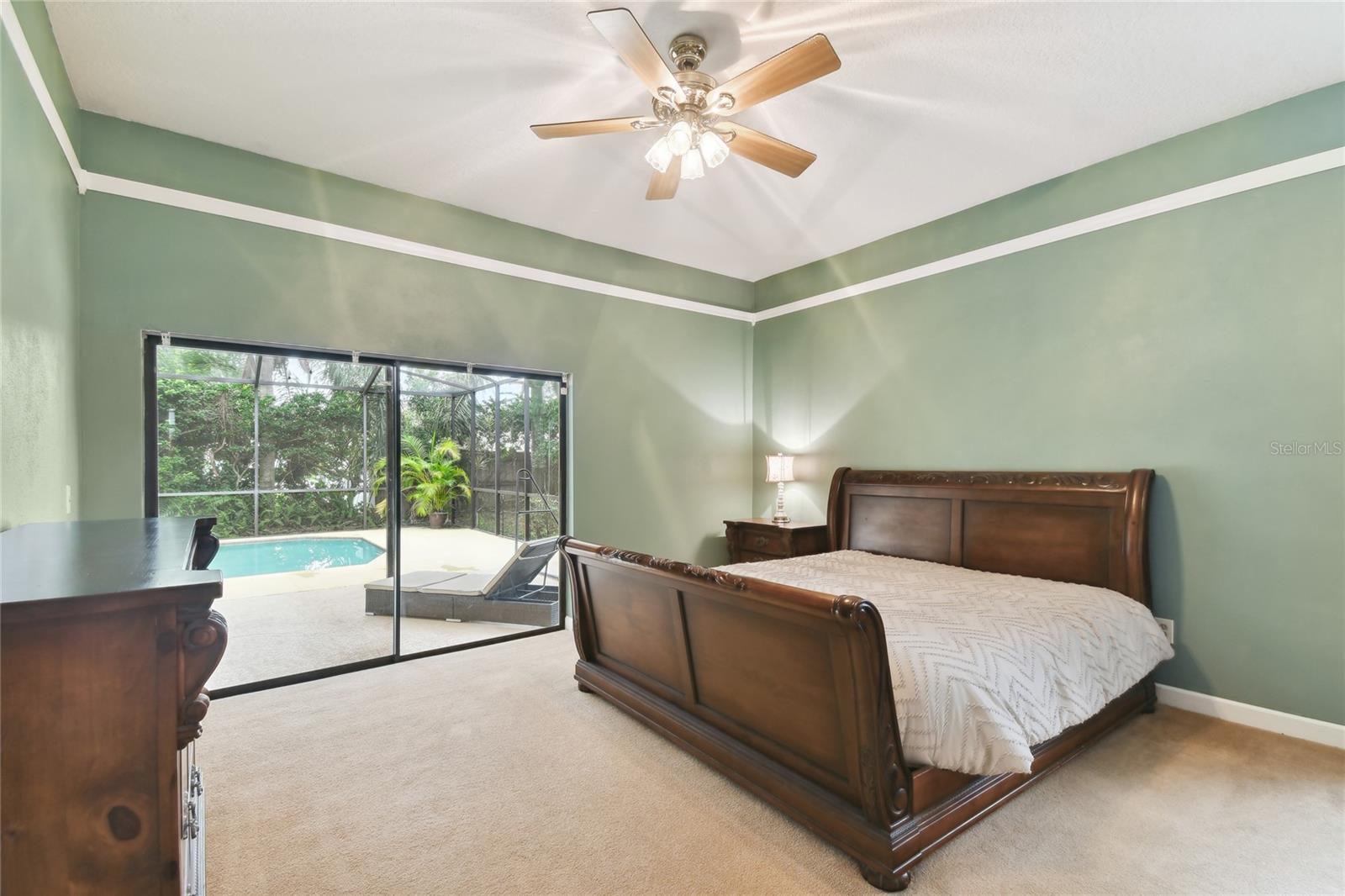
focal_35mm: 15
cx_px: 672
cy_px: 448
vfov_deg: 77.3
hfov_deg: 100.4
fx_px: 560
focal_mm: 10
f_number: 7.1
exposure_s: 1/8
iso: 100
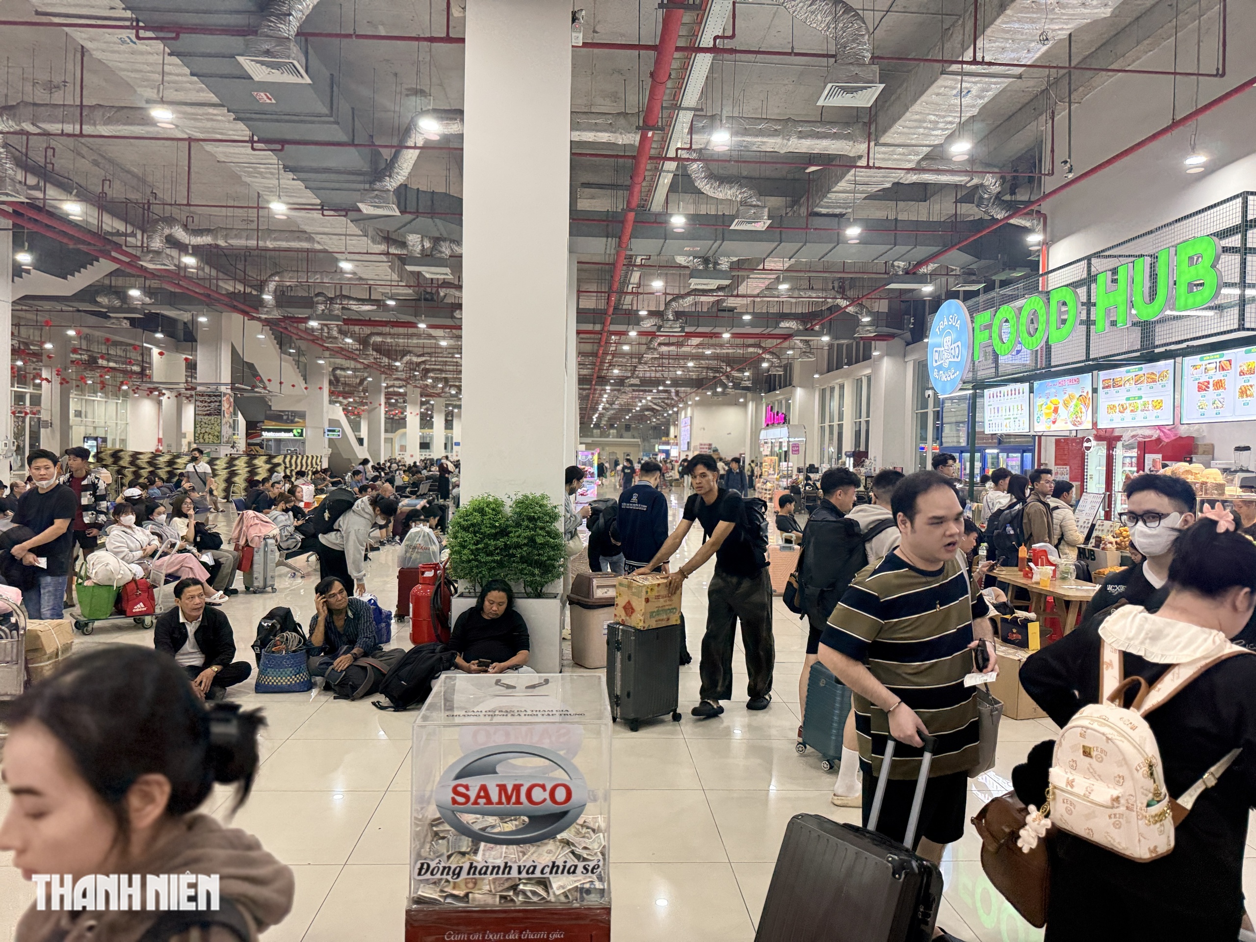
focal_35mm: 24
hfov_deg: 71.6
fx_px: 871
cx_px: 628
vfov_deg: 56.8
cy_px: 471
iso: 320
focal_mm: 6.76
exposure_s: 1/100
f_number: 1.78
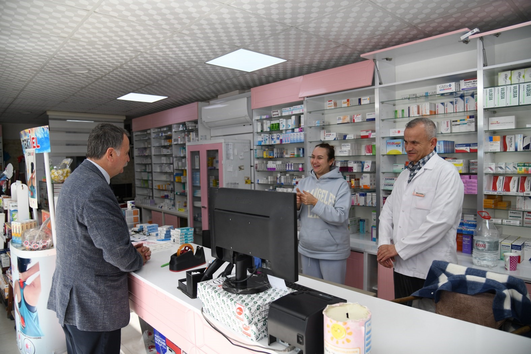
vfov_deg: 53.1
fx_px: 354
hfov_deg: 73.7
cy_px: 177
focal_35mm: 24
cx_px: 266
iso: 320
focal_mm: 24
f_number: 4
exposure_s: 1/400
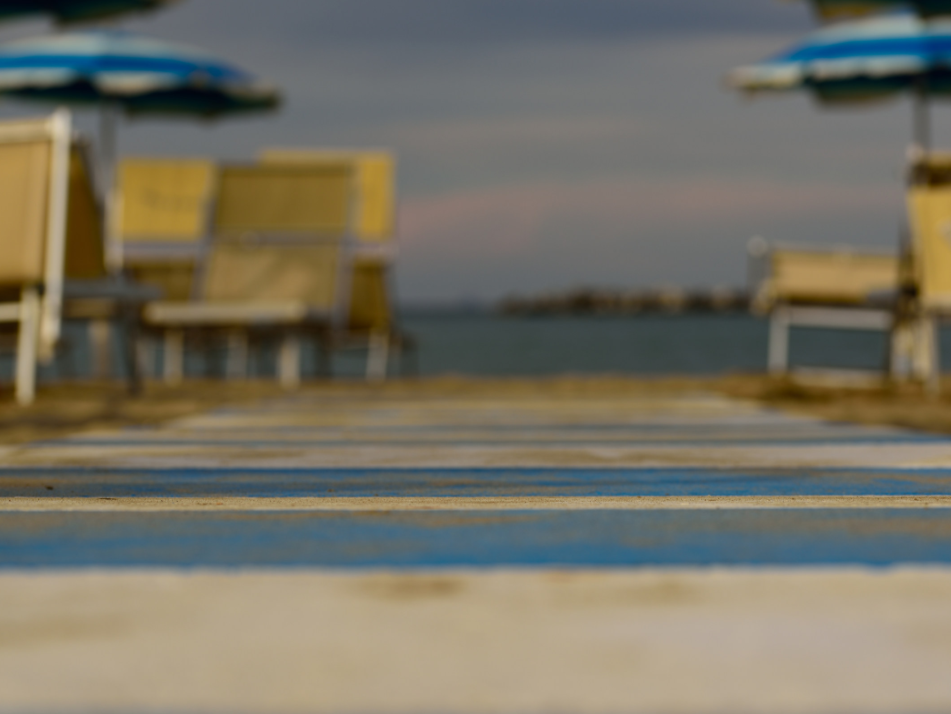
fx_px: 3132
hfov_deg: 17.3
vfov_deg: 13.0
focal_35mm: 114
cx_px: 527
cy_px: 357
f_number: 8
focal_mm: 105
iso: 100
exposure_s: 1/320
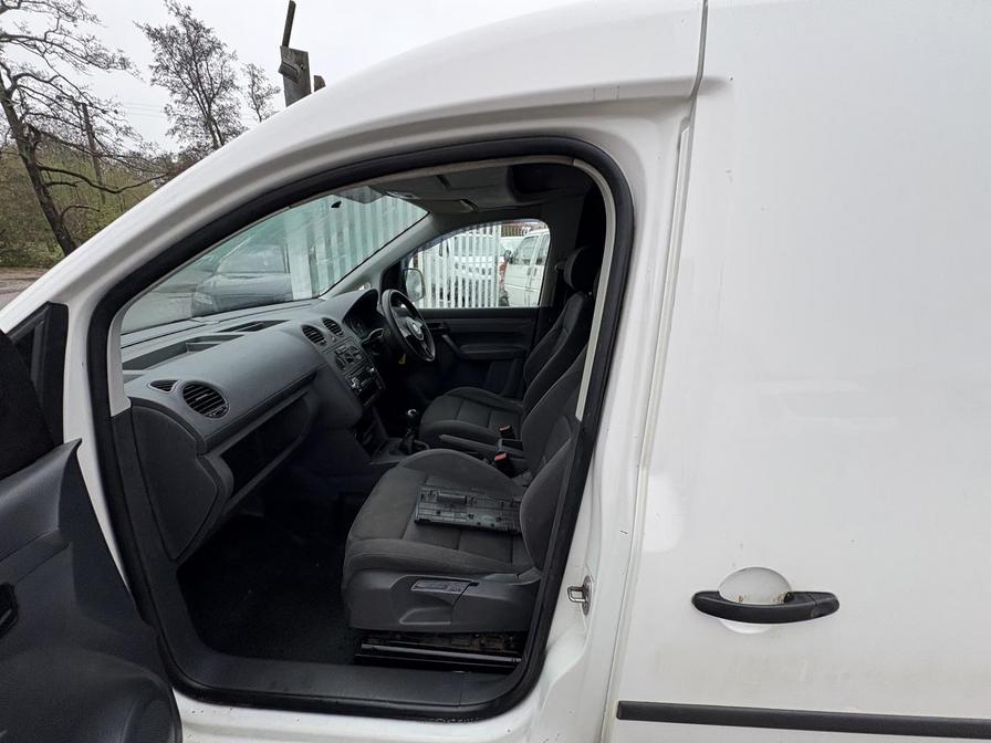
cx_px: 496
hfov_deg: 102.1
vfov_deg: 85.7
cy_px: 372
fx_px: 401
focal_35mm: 14
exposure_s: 1/99
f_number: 2.2
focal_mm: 2.22
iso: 80
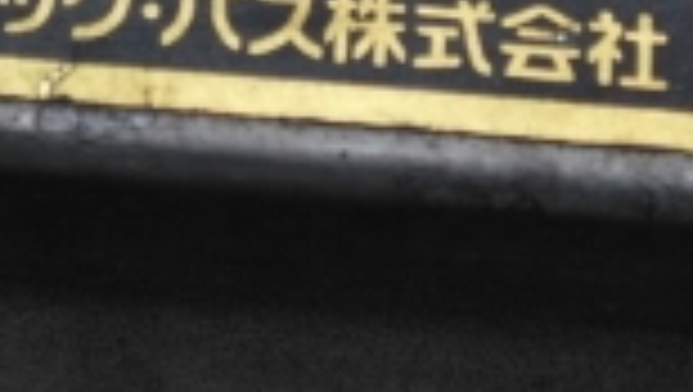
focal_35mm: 301
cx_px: 216
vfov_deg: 4.0
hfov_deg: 7.2
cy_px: -369
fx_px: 5537
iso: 100
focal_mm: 46
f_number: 5.3
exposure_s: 1/200
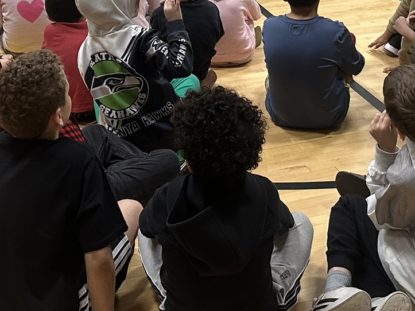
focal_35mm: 68
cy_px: -63
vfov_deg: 20.2
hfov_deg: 28.3
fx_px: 815
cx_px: 286
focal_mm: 6.86
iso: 250
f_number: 1.78
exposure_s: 1/77
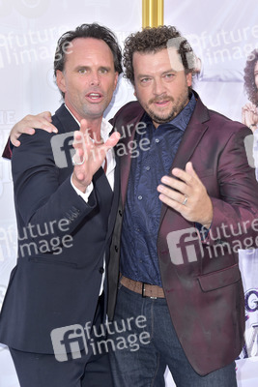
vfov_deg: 28.1
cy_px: 194
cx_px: 129
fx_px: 773
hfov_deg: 18.9
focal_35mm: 72
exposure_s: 1/250
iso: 320
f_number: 7.1
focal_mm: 72
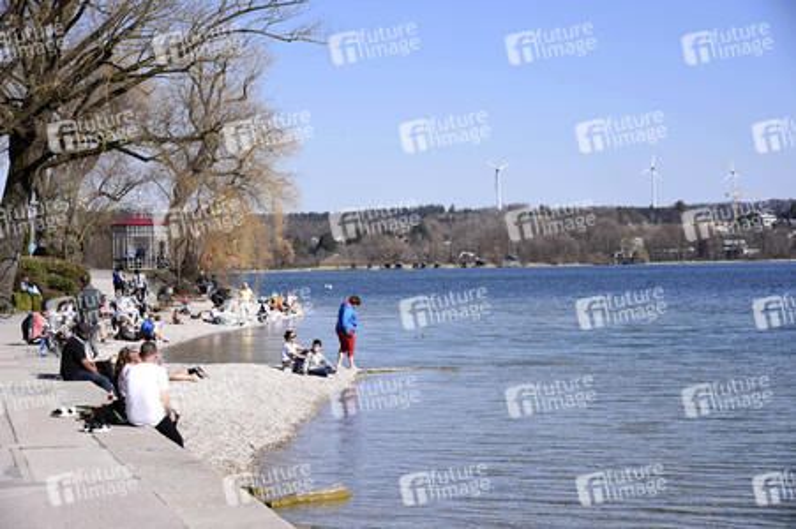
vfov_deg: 17.5
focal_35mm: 78
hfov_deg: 26.0
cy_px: 264
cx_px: 398
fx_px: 1723
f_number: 9
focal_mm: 78
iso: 100
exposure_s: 1/160
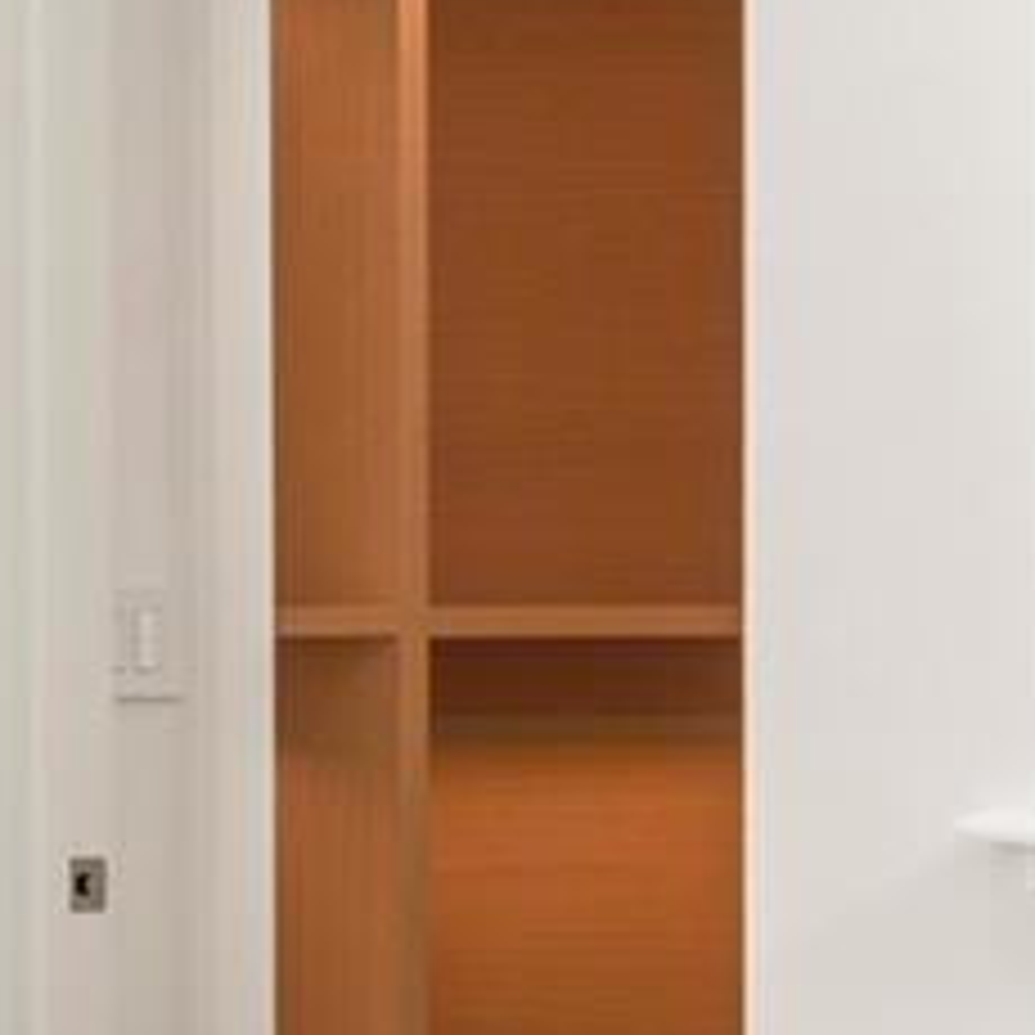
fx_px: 2402
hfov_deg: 11.2
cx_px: -2142
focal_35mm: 71
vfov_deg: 24.2
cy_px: 720
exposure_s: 1/6
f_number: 11
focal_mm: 12
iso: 320
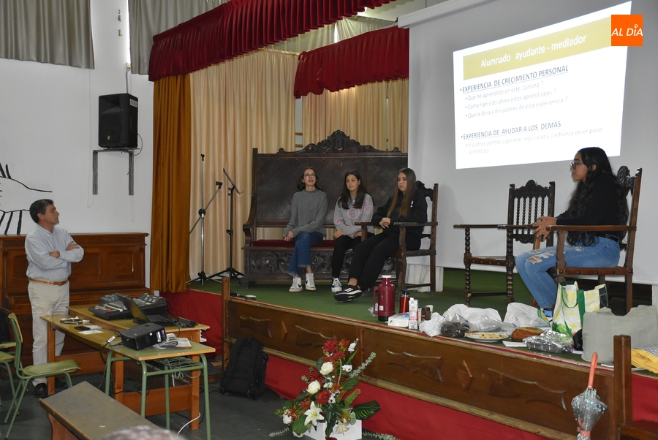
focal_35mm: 45
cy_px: 220
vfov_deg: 29.9
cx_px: 329
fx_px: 823
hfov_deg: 43.6
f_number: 4
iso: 2500
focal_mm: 30
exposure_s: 1/60
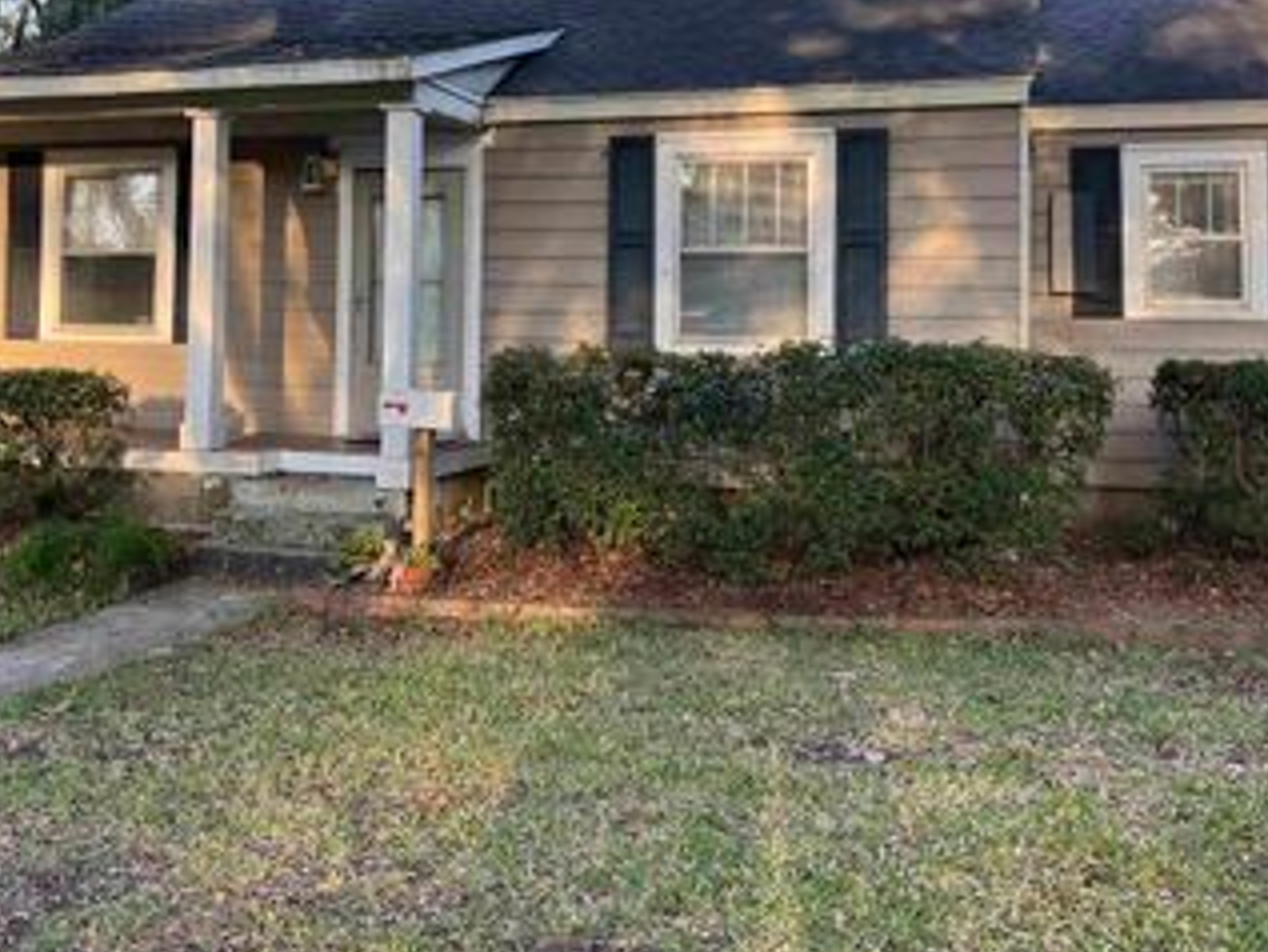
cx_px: 508
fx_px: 1502
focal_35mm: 41
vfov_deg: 34.4
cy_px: 230
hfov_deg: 45.5
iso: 40
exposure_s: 1/122
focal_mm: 5.1
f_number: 1.6
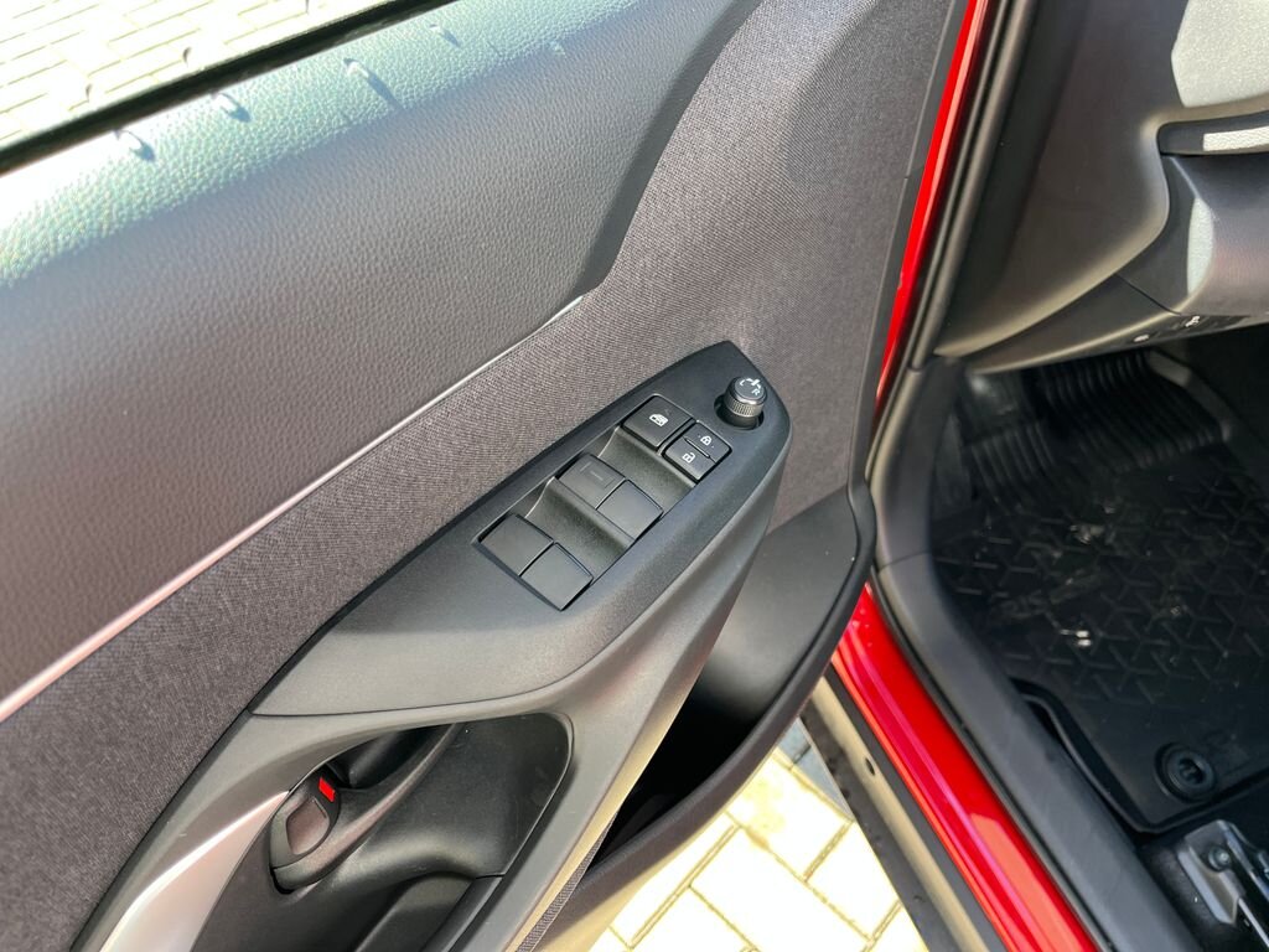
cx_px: 634
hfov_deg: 67.3
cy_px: 476
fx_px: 953
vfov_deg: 53.1
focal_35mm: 26
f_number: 1.6
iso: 80
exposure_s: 1/121
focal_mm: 5.1
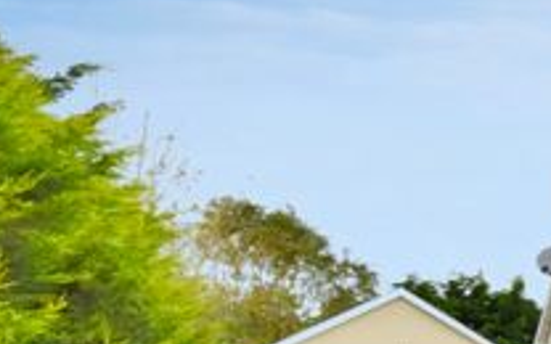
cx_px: 901
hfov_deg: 24.8
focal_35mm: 53
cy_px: 339
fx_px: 796
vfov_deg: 23.5
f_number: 8
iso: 800
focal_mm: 10
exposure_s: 1/250
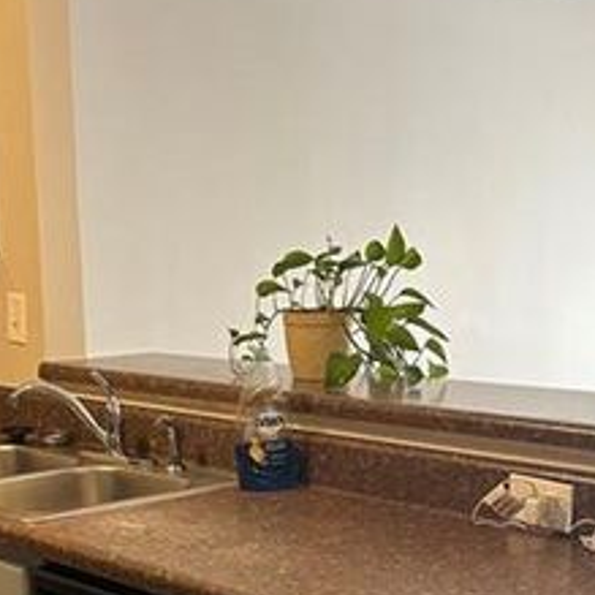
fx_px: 1361
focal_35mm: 70
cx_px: 217
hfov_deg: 24.6
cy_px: 474
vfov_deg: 24.3
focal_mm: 5.7
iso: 125
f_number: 1.5
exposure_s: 1/60
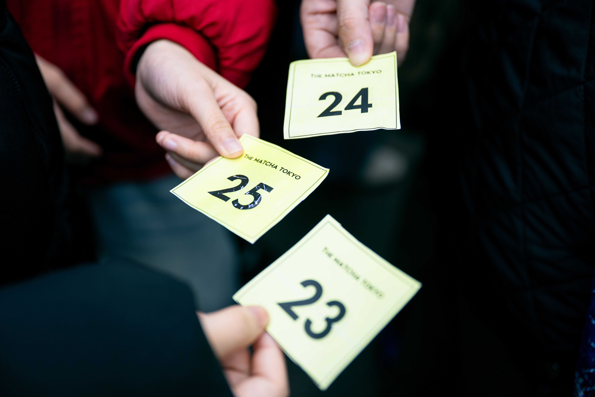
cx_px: 298
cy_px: 198
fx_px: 727
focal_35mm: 44
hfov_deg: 44.5
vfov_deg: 30.5
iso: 400
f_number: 2.8
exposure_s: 1/400
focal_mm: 44
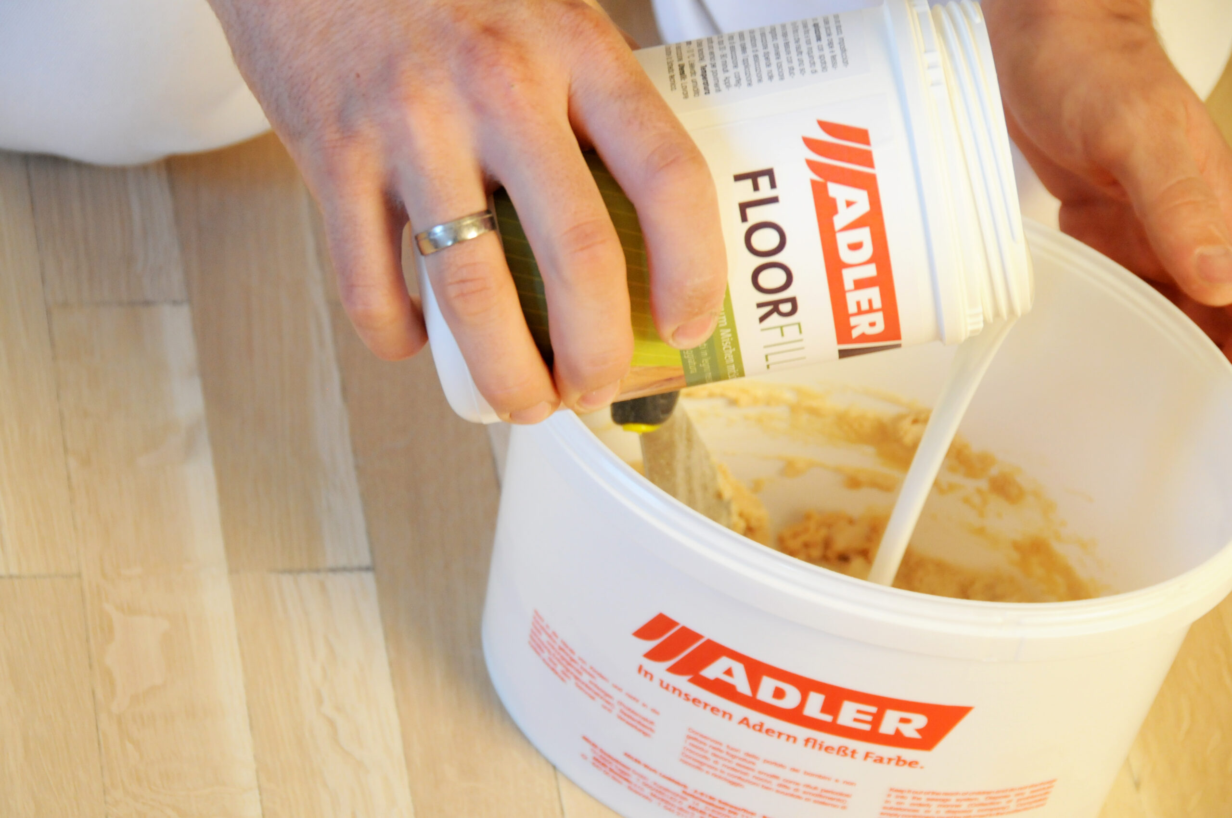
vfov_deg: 9.6
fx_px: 4870
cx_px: 616
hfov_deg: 14.4
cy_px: 409
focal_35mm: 142
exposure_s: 1/80
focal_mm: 95
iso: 1000
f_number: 8
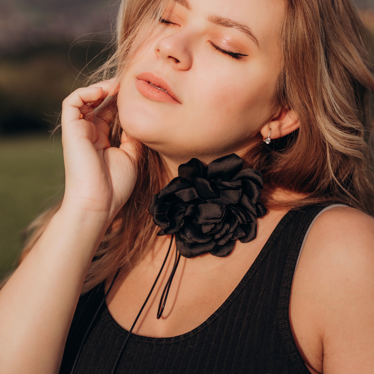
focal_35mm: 74
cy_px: 108
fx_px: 900
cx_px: 187
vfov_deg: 23.3
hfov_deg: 23.5
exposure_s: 1/3200
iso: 250
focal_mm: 57.5
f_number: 2.8
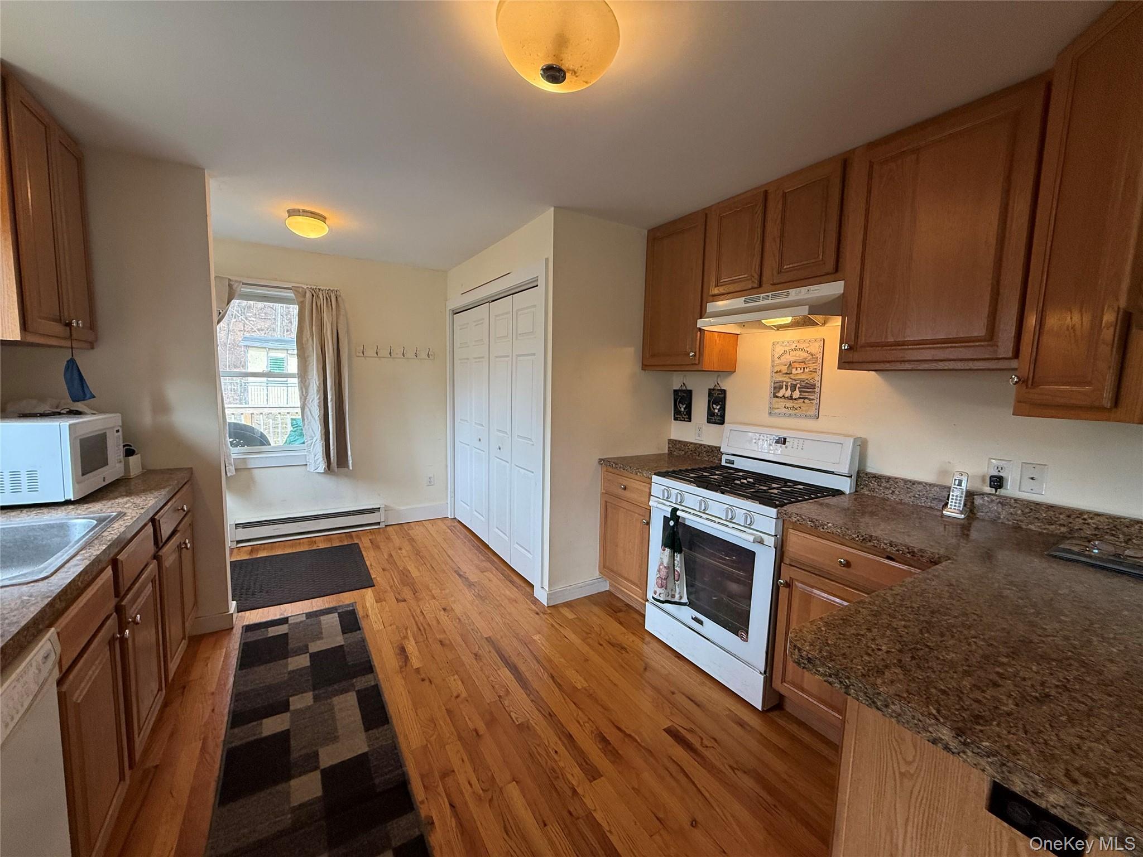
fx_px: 462
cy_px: 428
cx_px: 572
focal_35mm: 14
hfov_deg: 102.1
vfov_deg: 85.7
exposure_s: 1/120
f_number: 2.2
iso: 160
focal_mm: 2.22
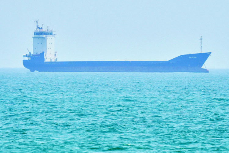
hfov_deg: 3.0
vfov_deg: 2.0
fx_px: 4351
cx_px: 114
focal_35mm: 684
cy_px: 76
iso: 200
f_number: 11
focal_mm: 456
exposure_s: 1/750
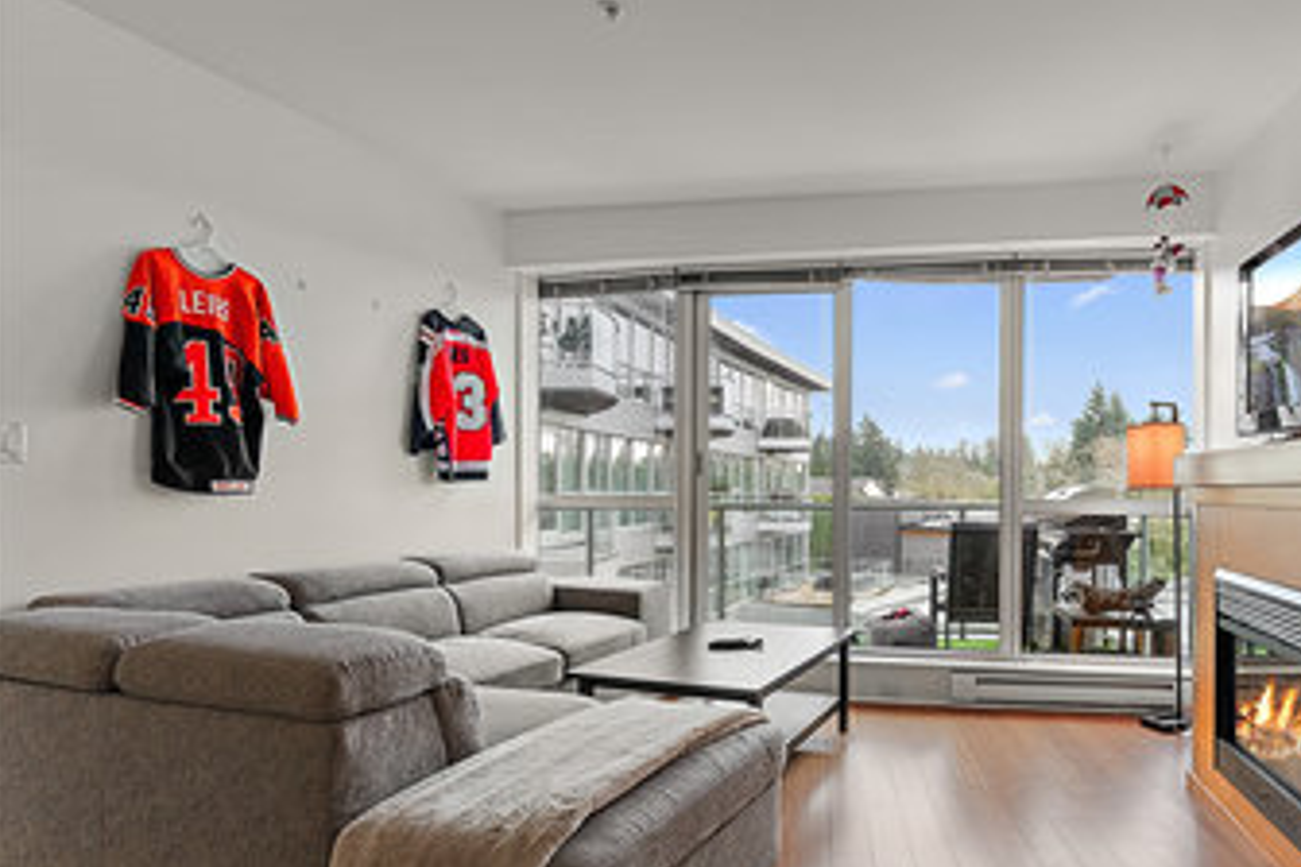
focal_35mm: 22
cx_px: 838
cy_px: 484
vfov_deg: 57.1
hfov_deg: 76.7
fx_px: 795
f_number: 9
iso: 640
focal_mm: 17
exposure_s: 1/10
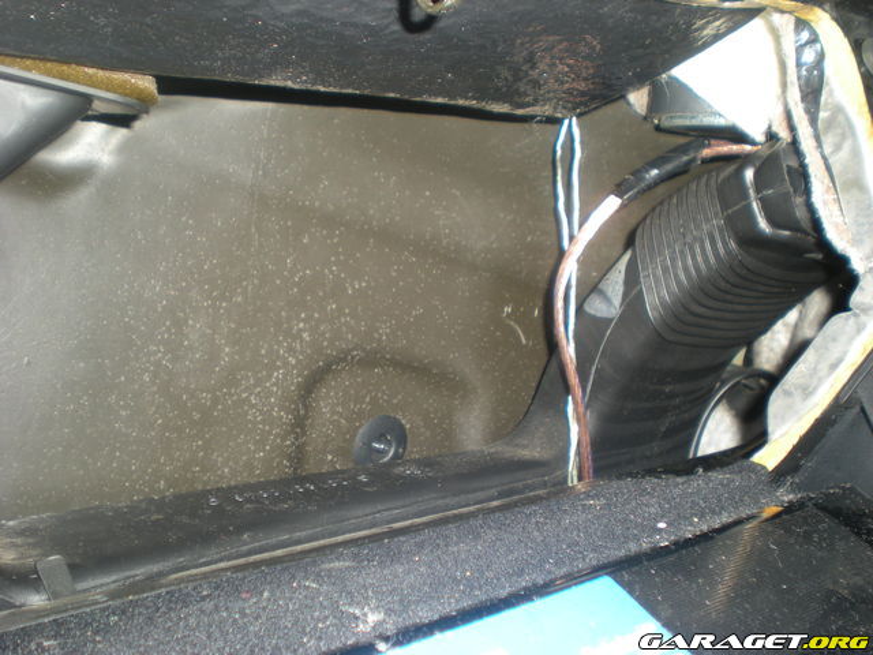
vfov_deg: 32.9
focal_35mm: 44
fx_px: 1110
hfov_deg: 42.9
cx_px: 436
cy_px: 328
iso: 75
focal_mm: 7.4
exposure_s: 1/60
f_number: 3.5
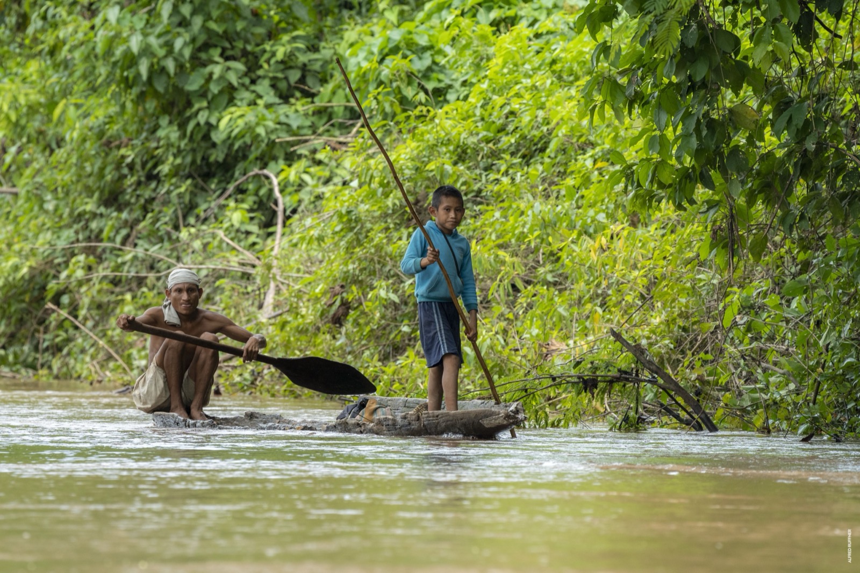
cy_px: 286
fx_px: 14329
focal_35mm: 600
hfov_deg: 3.4
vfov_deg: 2.3
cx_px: 430
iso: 1000
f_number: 10
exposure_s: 1/640
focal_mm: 600
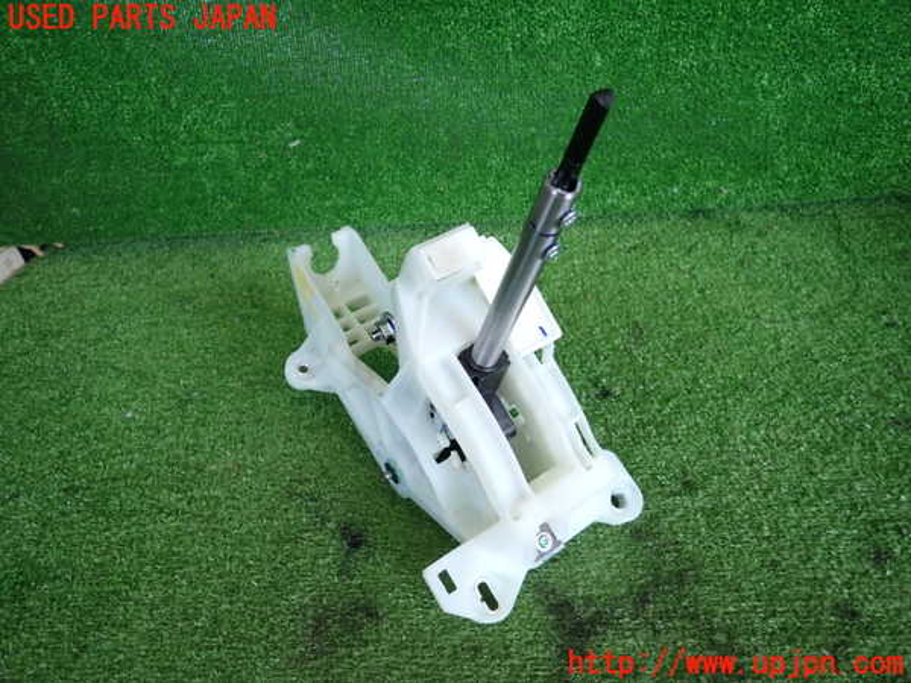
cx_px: 456
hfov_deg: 69.4
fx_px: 658
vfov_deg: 54.9
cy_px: 342
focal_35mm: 25
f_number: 2
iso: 200
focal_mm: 4.5
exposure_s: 1/100
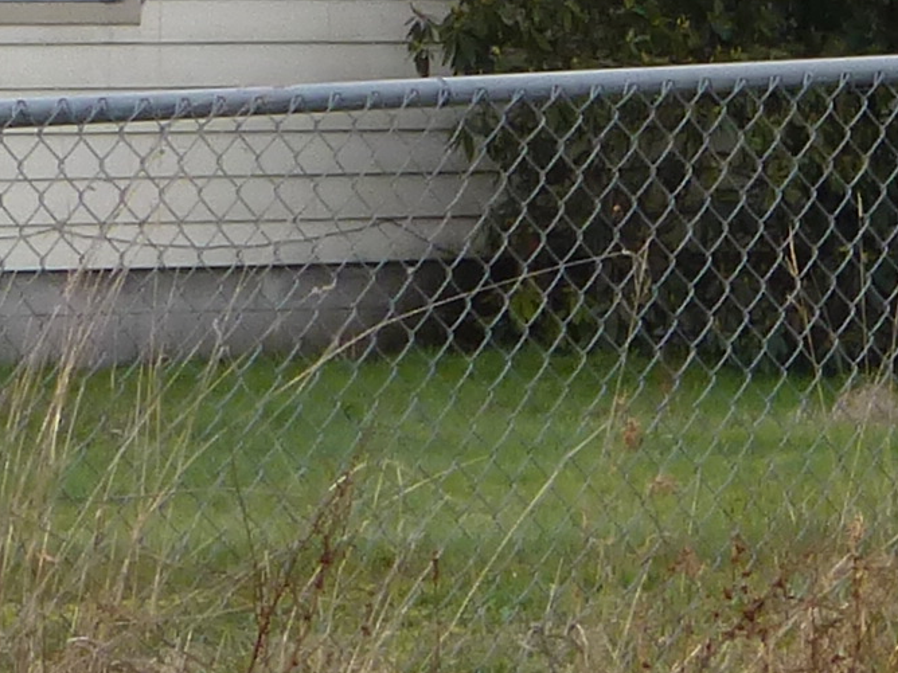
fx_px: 11752
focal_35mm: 453
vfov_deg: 3.3
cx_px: 1367
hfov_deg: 4.3
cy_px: -176
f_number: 5
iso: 100
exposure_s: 1/160
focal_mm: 12.5
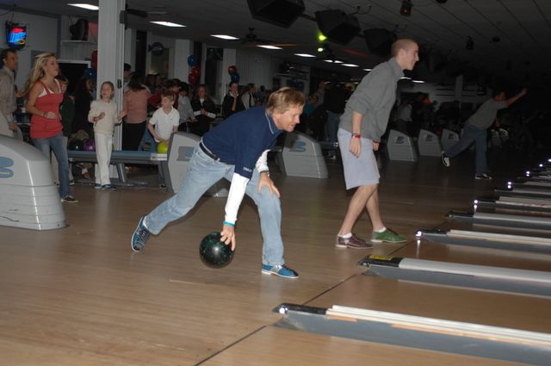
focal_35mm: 54
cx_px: 276
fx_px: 825
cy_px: 183
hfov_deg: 36.9
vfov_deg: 25.0
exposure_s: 1/125
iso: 400
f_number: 3.8
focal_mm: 36
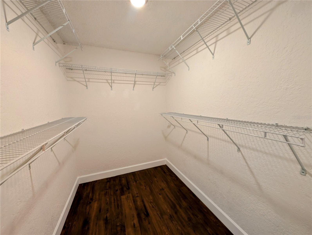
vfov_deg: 94.6
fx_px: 108
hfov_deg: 110.5
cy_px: 118
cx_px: 156
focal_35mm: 12
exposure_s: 1/24
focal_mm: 2.02
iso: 86
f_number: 1.7
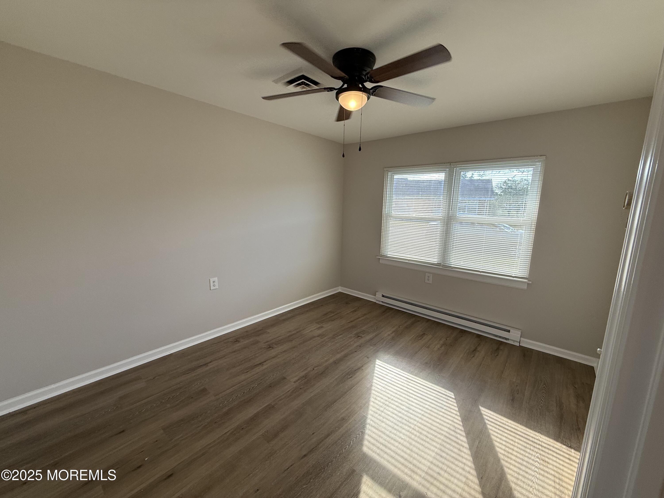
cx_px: 332
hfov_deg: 102.1
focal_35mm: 14
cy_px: 249
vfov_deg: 85.7
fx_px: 269
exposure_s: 1/142
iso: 64
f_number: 2.2
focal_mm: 2.22
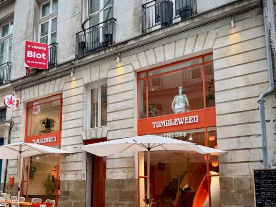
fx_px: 287
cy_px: 138
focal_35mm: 36
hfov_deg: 51.2
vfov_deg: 39.2
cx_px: 117
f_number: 1.78
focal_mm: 6.76
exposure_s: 1/100
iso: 64
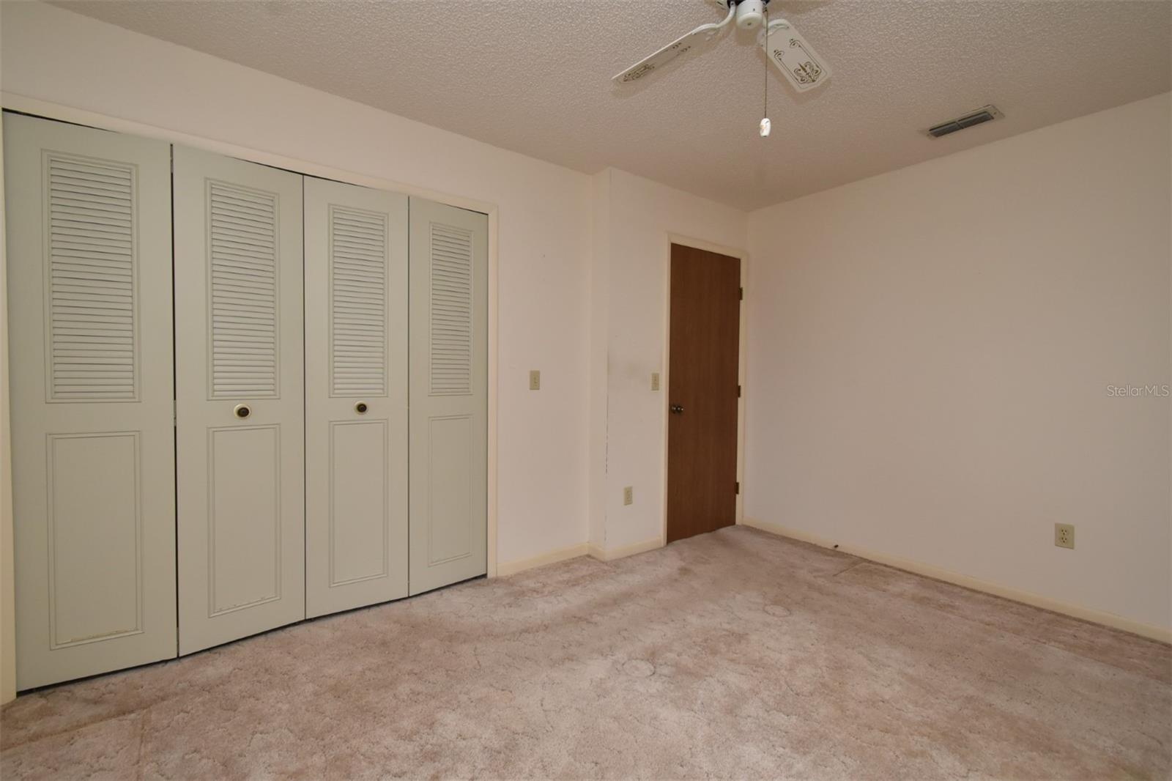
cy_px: 390
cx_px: 586
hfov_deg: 100.4
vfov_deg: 77.3
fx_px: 488
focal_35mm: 15
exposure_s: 1/60
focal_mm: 10
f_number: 6.3
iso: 640
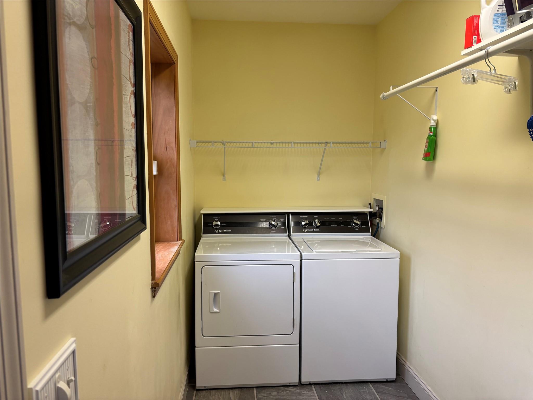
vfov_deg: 53.1
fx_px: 400
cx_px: 266
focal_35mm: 26
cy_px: 200
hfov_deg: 67.3
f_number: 1.6
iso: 80
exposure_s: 1/60
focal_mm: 5.96
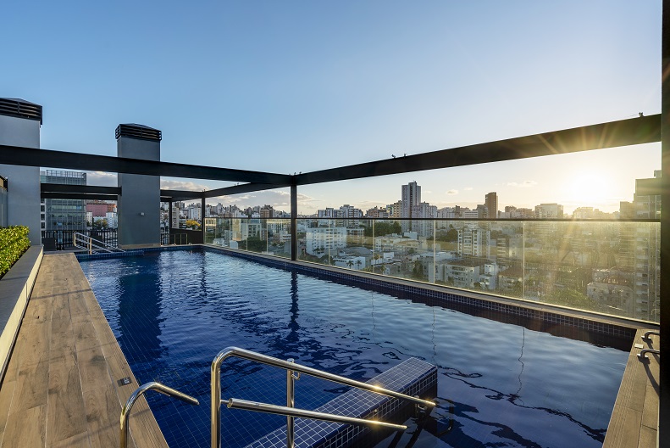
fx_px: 298
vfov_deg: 73.8
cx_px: 335
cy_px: 224
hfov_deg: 96.7
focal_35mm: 16
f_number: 8
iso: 80
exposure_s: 1/800
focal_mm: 16
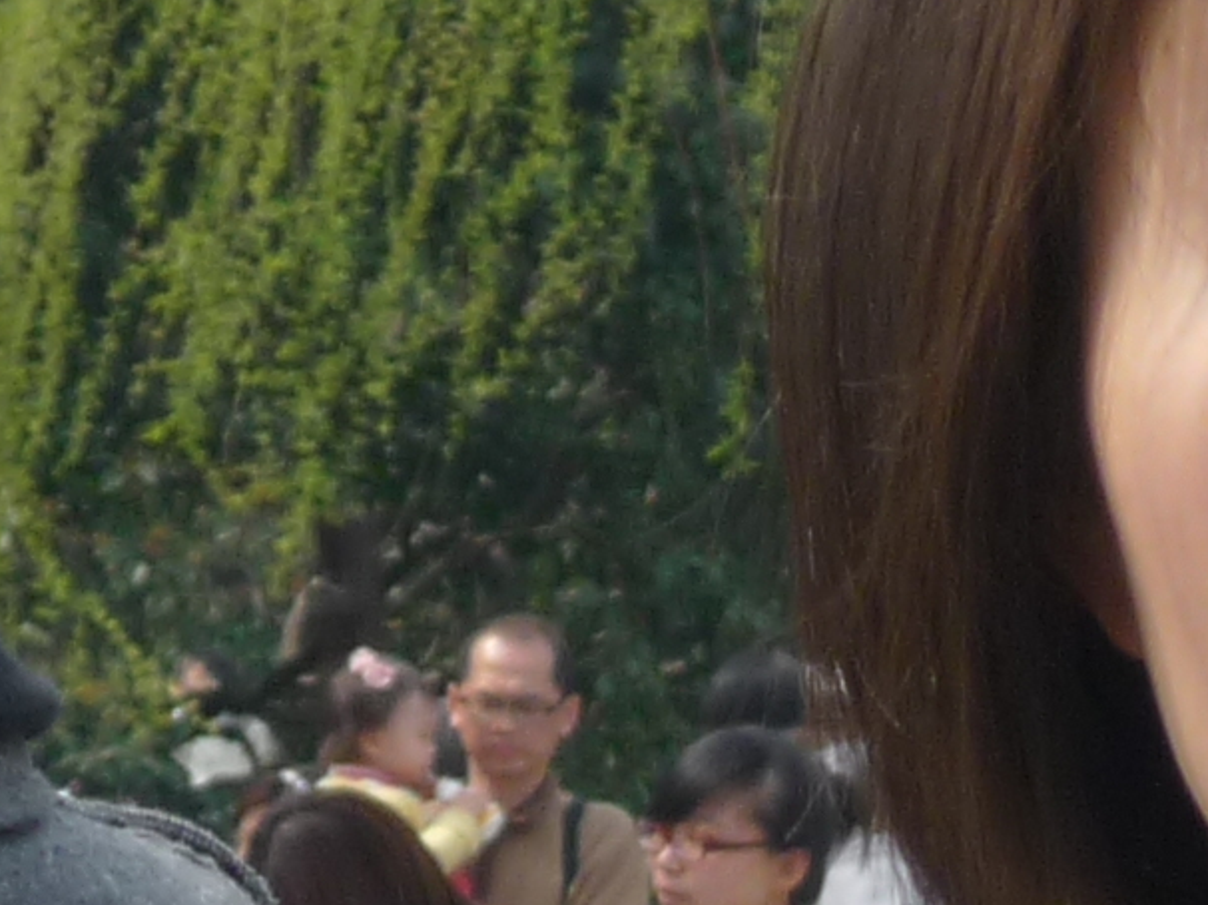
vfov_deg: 2.7
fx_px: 18802
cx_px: 2298
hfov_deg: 3.7
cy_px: 1760
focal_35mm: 539
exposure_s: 1/250
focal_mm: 16.5
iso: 100
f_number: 5.1
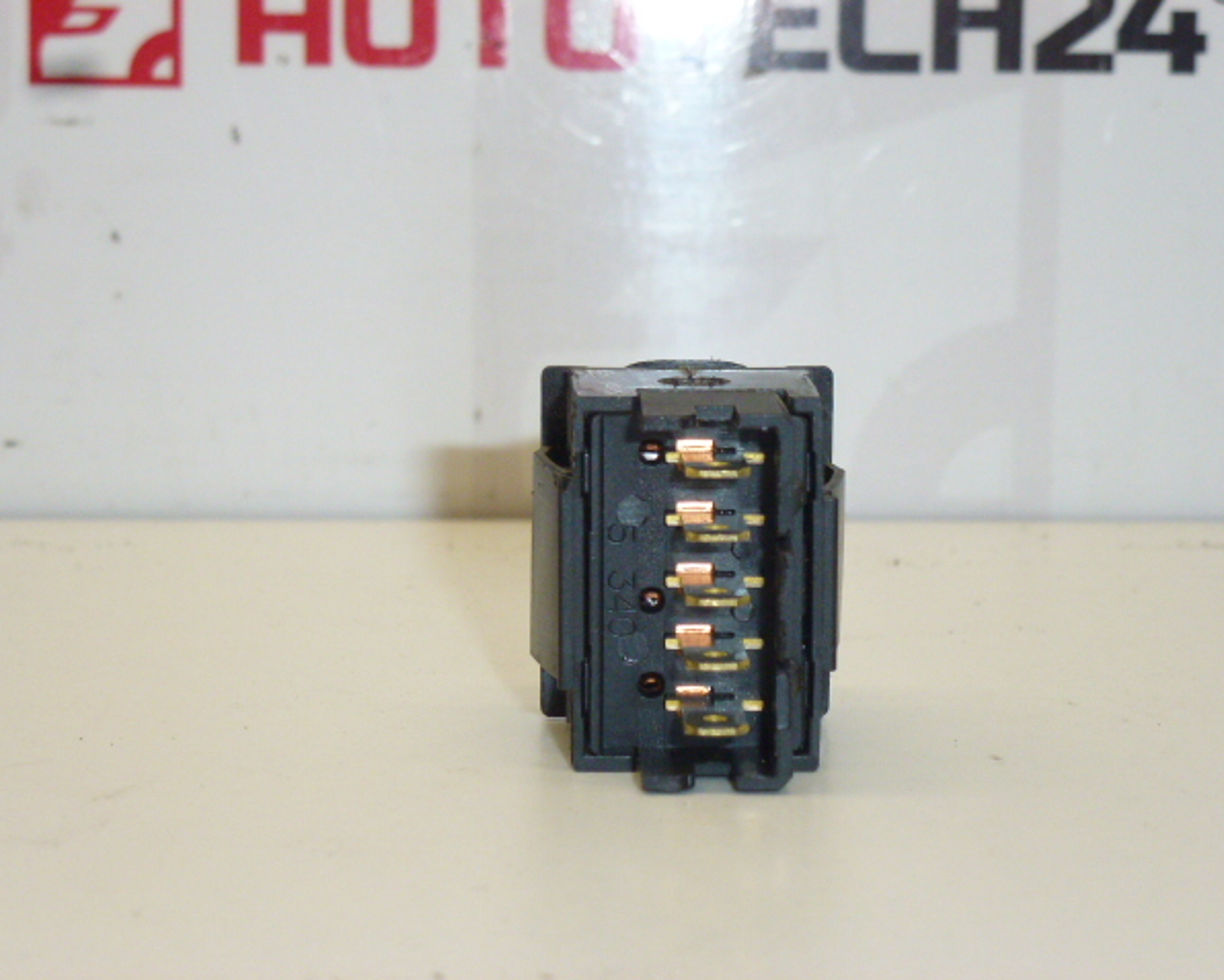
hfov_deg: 22.2
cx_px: 628
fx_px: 3116
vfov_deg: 17.9
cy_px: 491
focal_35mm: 86
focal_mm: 14.8
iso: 400
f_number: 4.8
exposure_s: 1/200
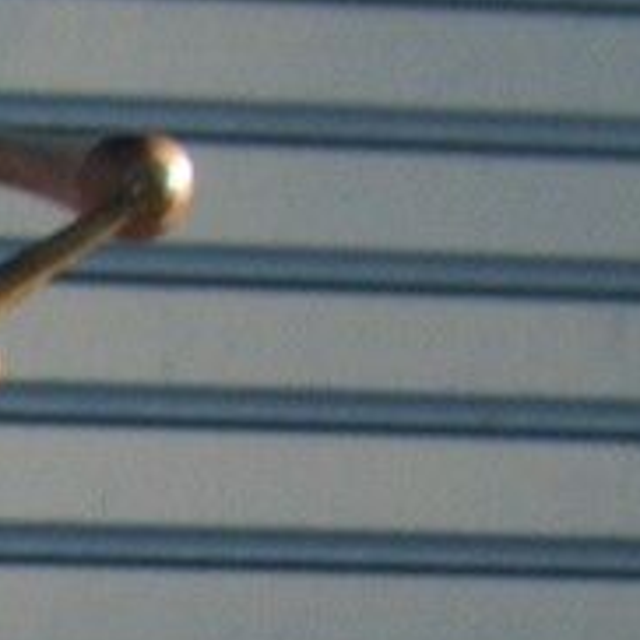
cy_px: 1305
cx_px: -1410
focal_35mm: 199
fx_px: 4163
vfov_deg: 8.3
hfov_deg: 7.5
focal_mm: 5.7
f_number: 8.8
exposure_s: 1/60
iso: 80
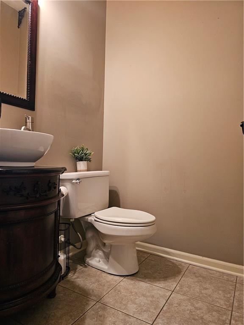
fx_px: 216
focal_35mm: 23
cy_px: 162
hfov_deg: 58.9
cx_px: 122
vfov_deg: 73.9
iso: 800
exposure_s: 1/60
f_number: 1.7
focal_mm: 6.3
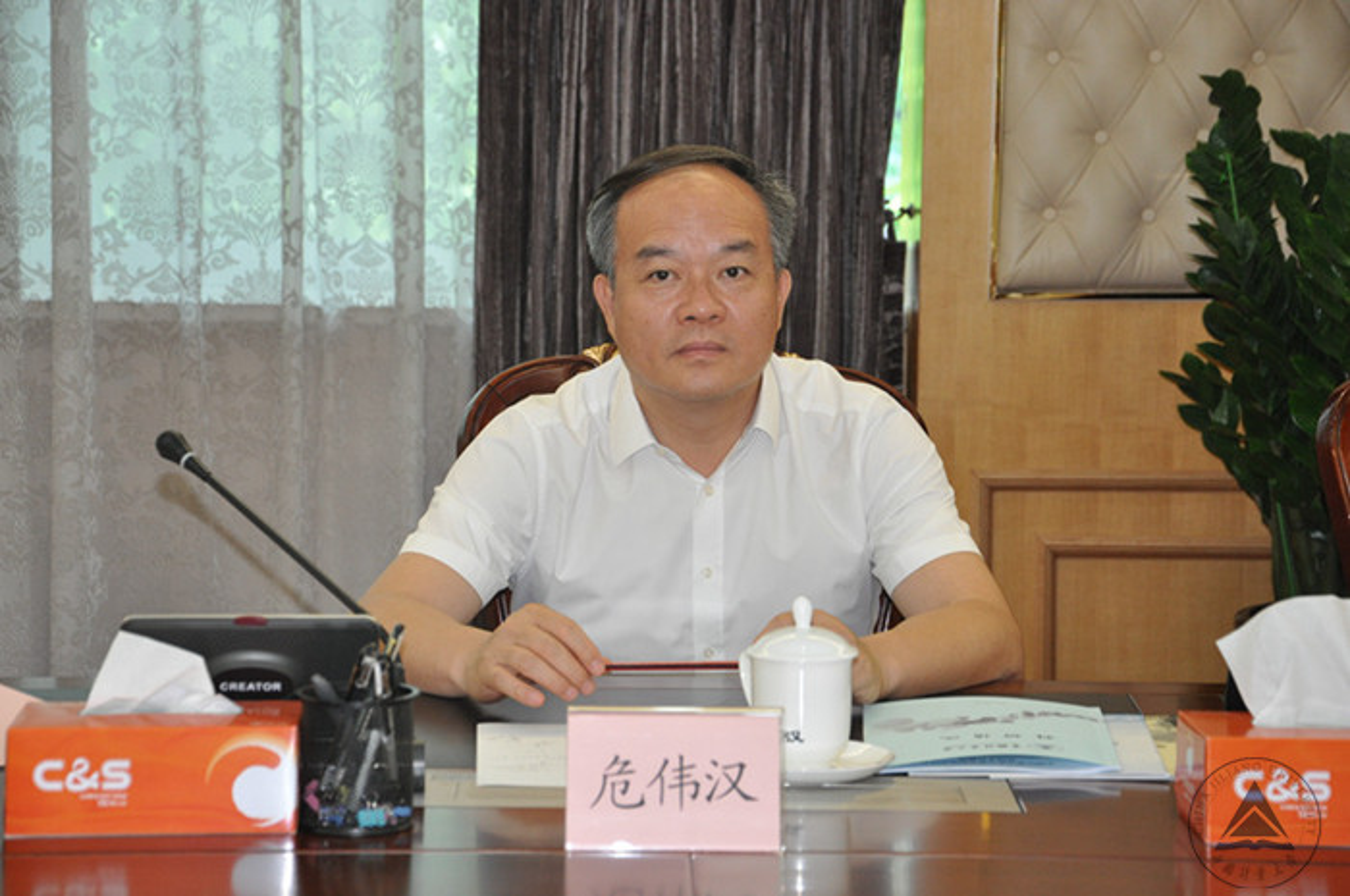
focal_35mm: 112
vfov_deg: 12.1
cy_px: 448
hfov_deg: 18.2
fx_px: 4214
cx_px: 675
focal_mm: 75
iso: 800
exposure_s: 1/60
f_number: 5.3
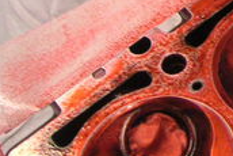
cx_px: 431
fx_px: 952
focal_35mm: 147
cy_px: 8
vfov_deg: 9.3
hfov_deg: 12.6
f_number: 2.8
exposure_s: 1/45
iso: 100
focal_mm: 6
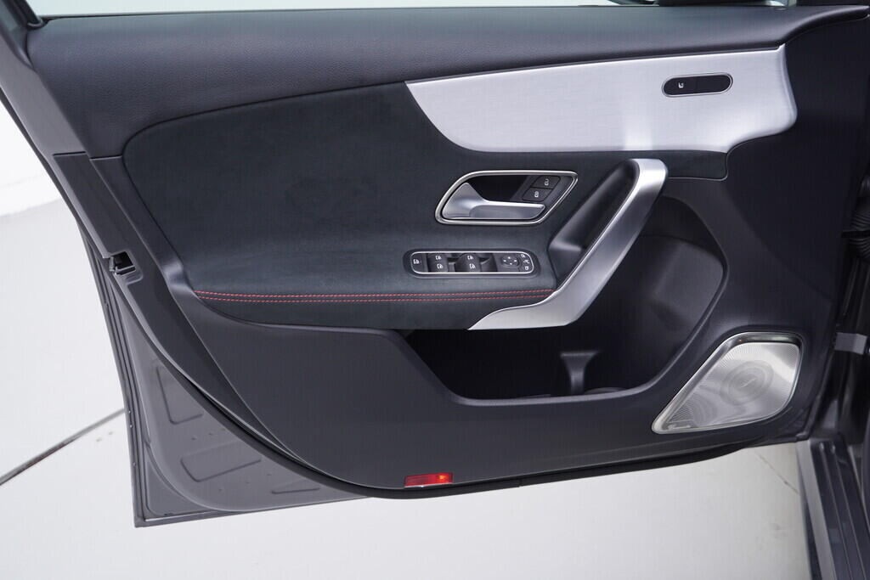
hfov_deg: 53.1
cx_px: 435
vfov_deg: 36.9
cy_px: 290
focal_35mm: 36
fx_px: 870
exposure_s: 1/50
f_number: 3.2
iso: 125
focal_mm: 24
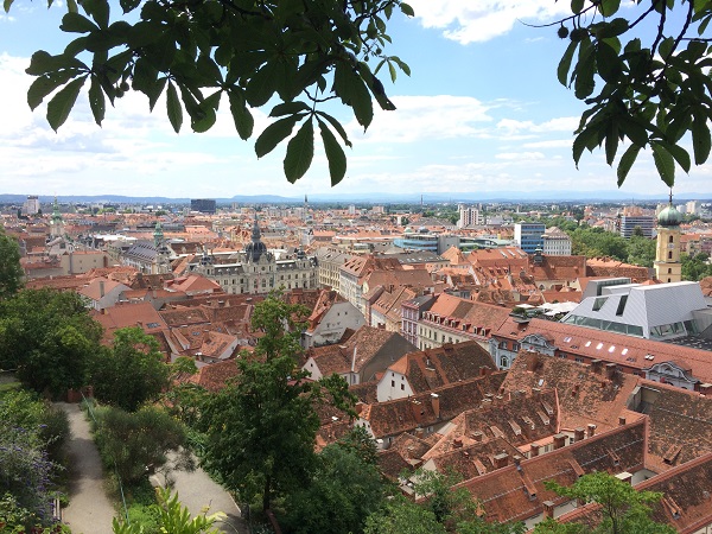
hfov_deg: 61.7
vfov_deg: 48.2
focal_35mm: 29
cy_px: 267
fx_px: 596
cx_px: 356
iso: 32
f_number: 2.2
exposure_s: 1/1282
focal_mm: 4.15
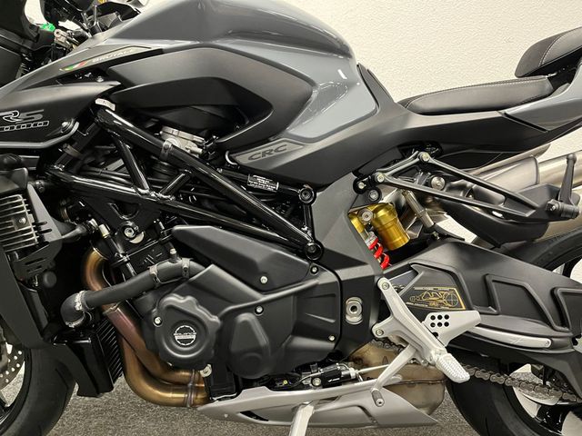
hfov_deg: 67.3
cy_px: 218
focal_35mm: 26
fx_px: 437
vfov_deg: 53.1
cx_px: 291
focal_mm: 5.1
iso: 400
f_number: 1.6
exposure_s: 1/33
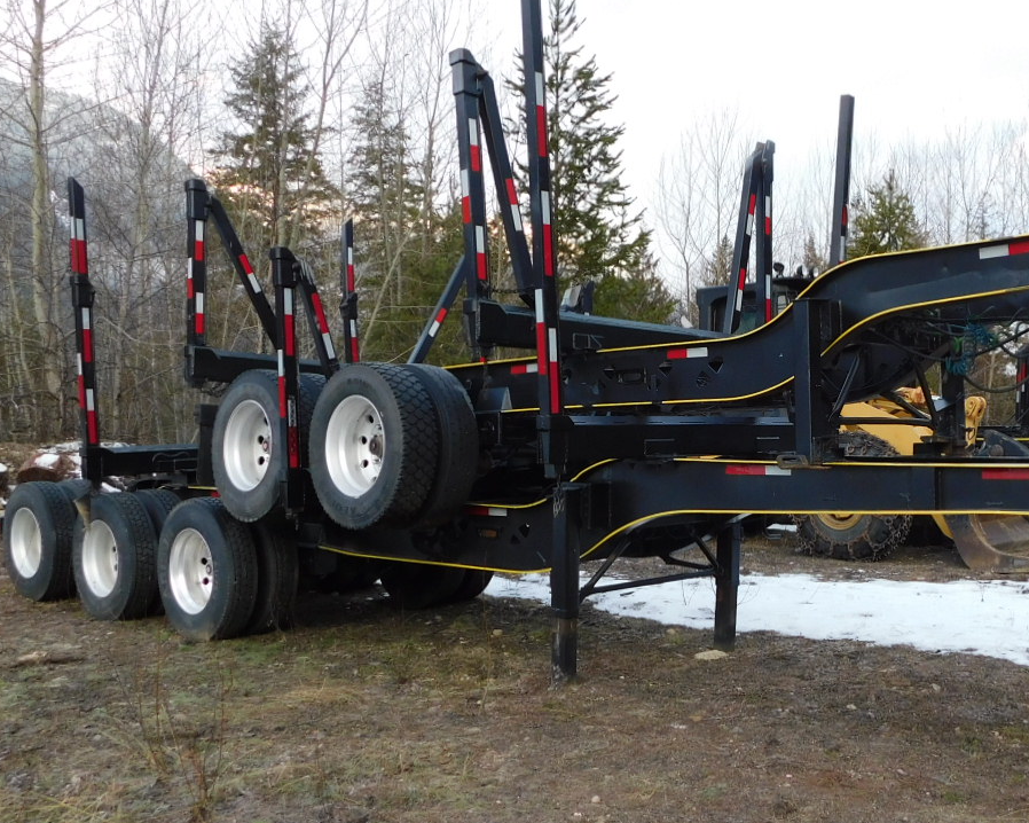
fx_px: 1218
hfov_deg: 44.6
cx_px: 744
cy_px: 418
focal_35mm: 40
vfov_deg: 37.3
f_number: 3
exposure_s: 1/125
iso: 125
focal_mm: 4
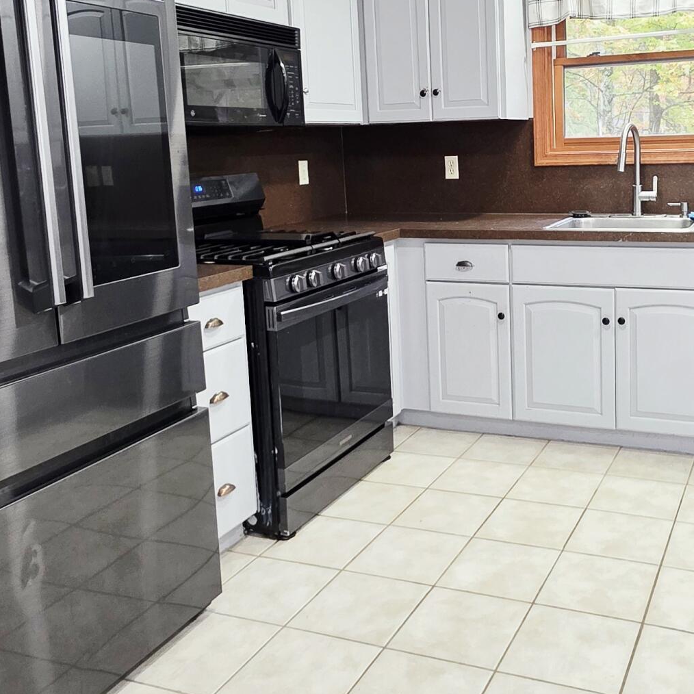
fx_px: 771
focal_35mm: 34
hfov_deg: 47.1
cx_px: 500
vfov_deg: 47.9
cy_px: 250
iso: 250
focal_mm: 2.2
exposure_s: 1/60.2
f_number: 1.9
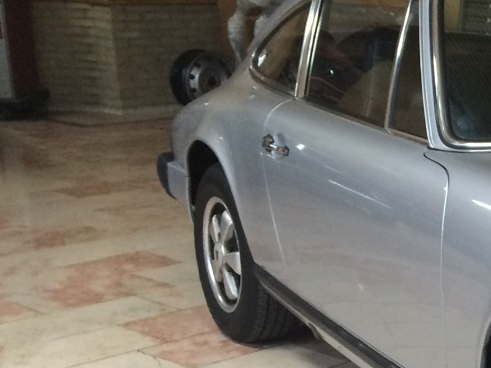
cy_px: 299
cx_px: 719
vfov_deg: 16.3
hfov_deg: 19.3
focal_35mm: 90
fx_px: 1277
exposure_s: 1/33
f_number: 2.2
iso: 80
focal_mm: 4.15
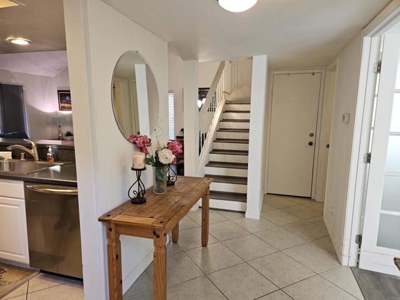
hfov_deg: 73.9
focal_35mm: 23
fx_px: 266
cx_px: 200
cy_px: 150
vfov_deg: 58.9
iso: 100
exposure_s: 1/60
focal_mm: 5.4
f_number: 1.8
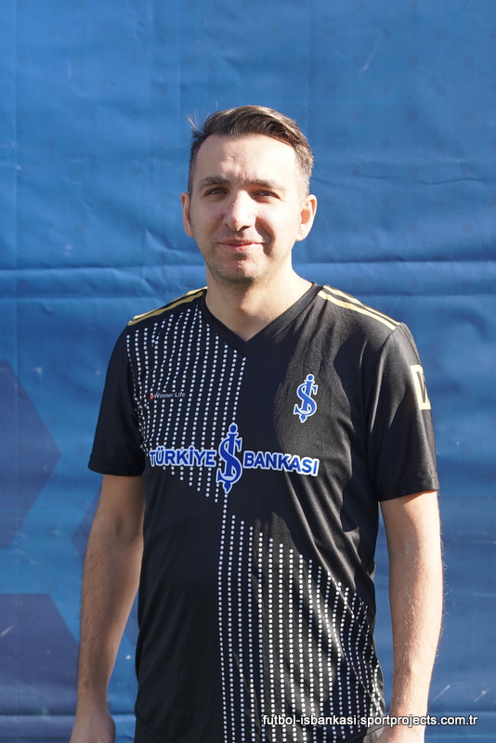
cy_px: 372
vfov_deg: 28.8
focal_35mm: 70
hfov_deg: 19.5
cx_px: 248
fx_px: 1445
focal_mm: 70
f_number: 4
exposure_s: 1/250
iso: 100
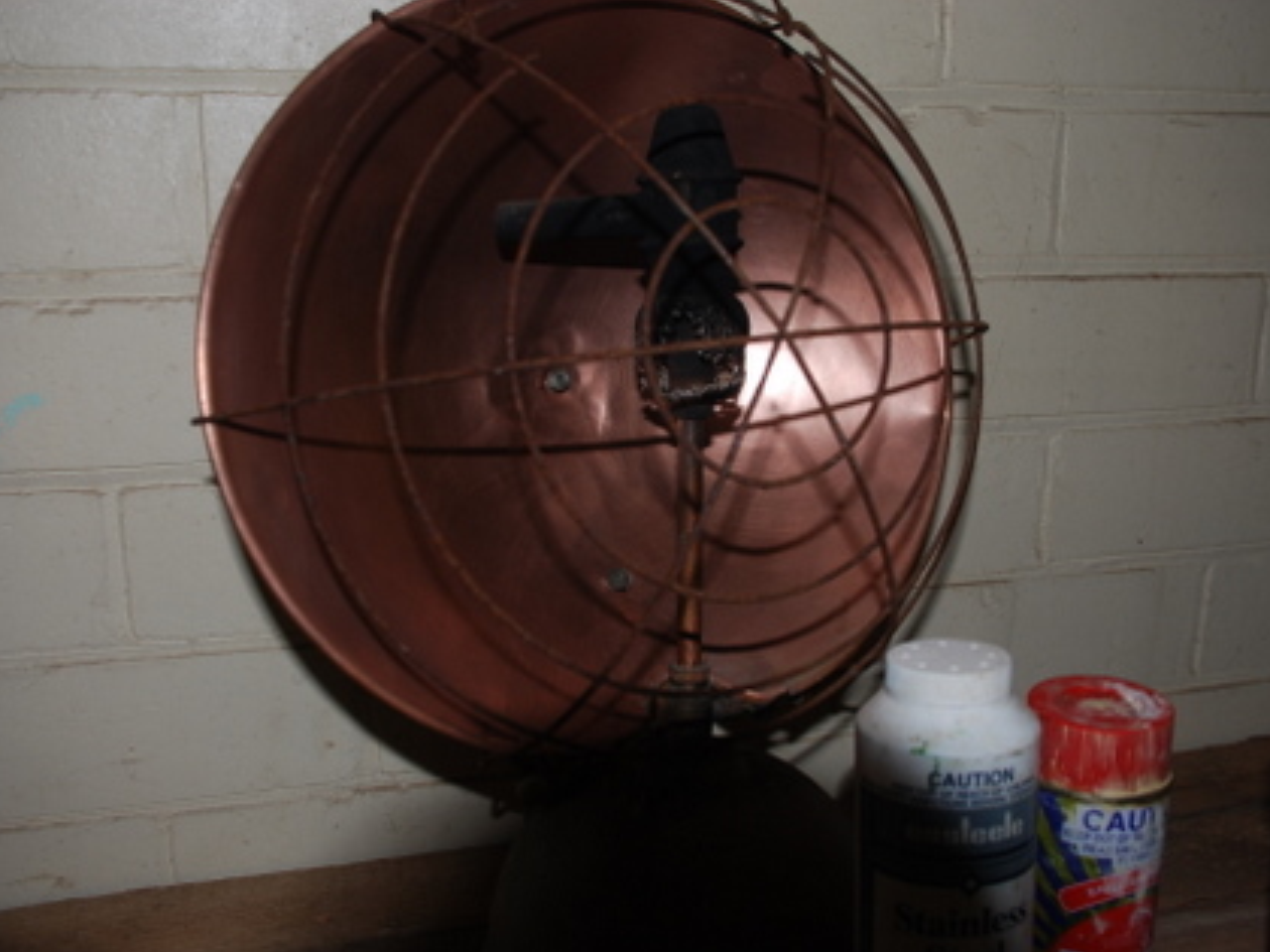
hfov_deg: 55.3
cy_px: 474
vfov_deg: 42.9
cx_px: 668
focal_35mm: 33
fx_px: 1211
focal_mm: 20
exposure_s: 1/125
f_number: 4
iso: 100
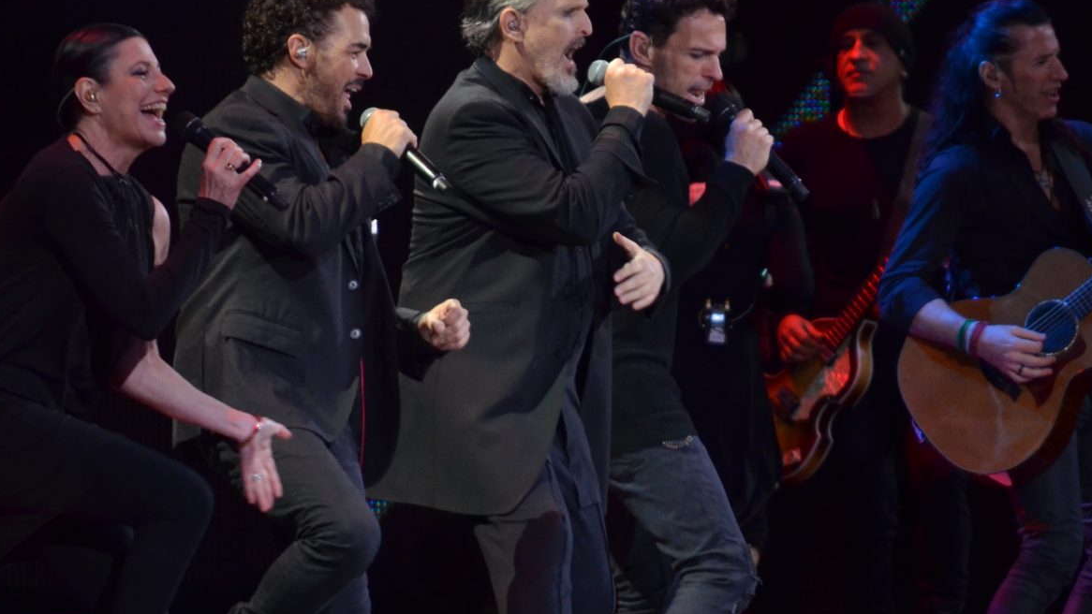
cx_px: 425
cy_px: 374
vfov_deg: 2.2
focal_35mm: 551
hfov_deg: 3.9
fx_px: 15955
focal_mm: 200
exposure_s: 1/125
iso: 1000
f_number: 5.6
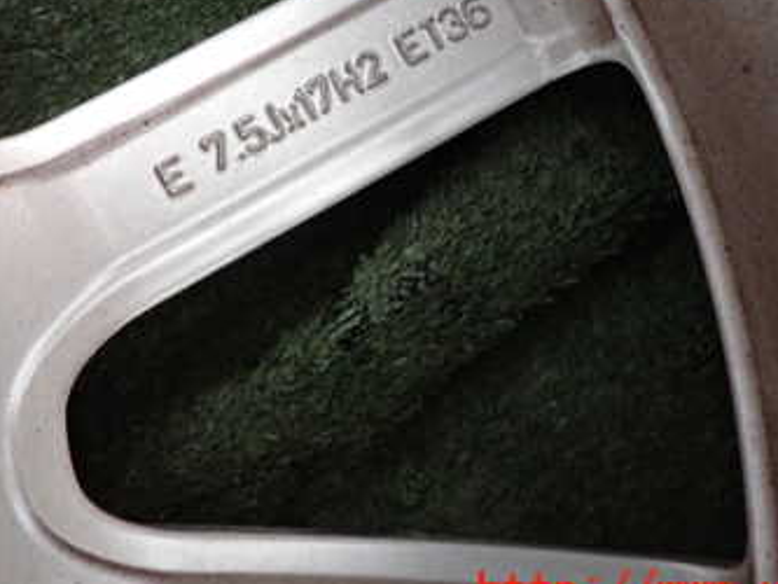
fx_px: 1012
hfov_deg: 41.8
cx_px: 304
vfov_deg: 31.2
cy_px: 98
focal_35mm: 45
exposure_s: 1/30
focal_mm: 4.5
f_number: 2
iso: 640
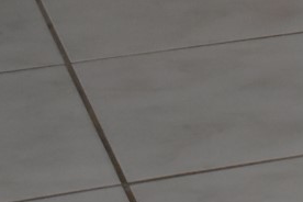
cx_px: 641
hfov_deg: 8.5
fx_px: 1927
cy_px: -234
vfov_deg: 5.8
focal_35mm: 229
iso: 2500
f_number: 4.5
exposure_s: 1/80
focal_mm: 26
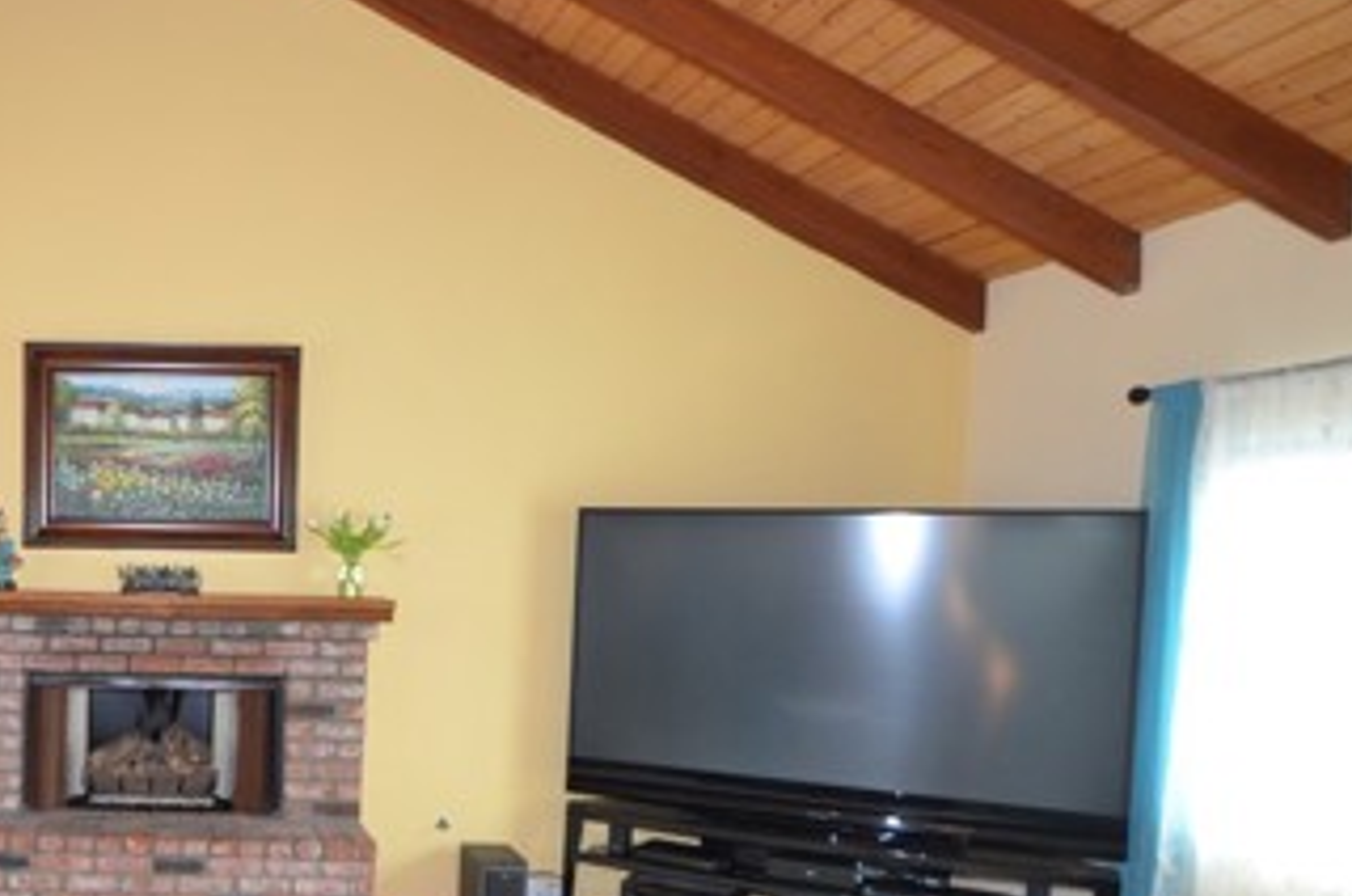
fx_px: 1124
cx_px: 165
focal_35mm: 30
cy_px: 638
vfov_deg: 42.5
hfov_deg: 54.9
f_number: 4
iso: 640
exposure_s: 1/60
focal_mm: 10
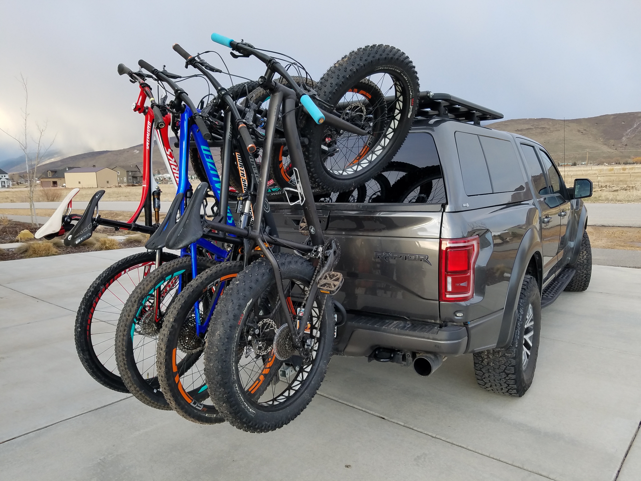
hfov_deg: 67.3
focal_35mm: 26
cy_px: 240
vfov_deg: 53.1
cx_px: 320
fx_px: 481
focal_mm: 4.2
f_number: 1.7
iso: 50
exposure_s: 1/229
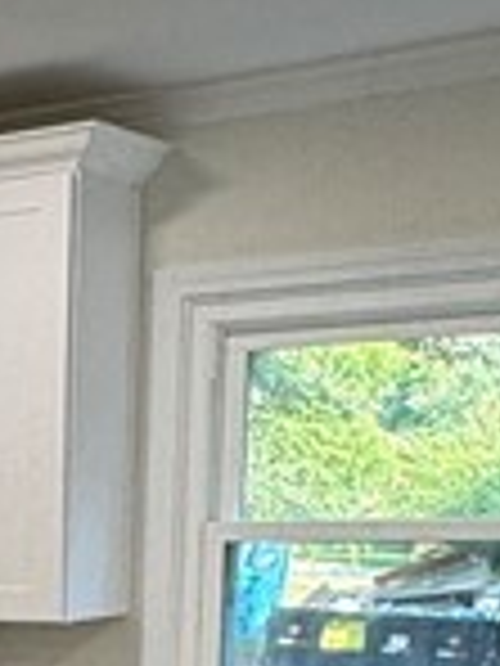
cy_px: 846
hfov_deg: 13.6
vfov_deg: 18.9
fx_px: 1868
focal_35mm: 97
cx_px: -414
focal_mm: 2.22
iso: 200
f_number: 2.2
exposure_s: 1/120
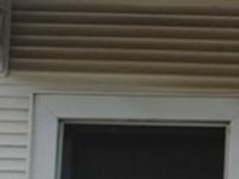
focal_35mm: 198
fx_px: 1367
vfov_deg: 7.3
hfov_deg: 8.8
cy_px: 288
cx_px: 630
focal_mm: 22
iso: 100
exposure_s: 1/250
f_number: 8
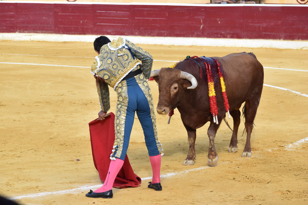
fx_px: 1309
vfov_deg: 9.0
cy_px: 102
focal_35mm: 153
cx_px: 154
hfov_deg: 13.4
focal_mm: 102
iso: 800
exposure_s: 1/1000
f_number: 8
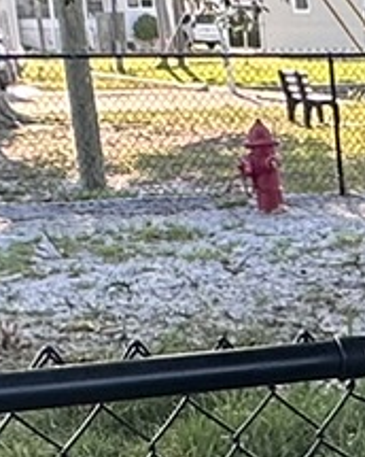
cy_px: 712
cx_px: 681
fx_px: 1755
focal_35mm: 130
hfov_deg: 11.0
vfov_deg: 13.8
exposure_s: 1/175
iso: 40
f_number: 2.2
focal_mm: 2.22
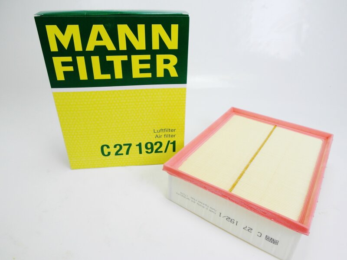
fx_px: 241
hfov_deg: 71.6
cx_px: 174
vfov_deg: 56.8
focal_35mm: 24
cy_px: 130
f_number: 3.4
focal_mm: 5.2
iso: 100
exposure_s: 1/60
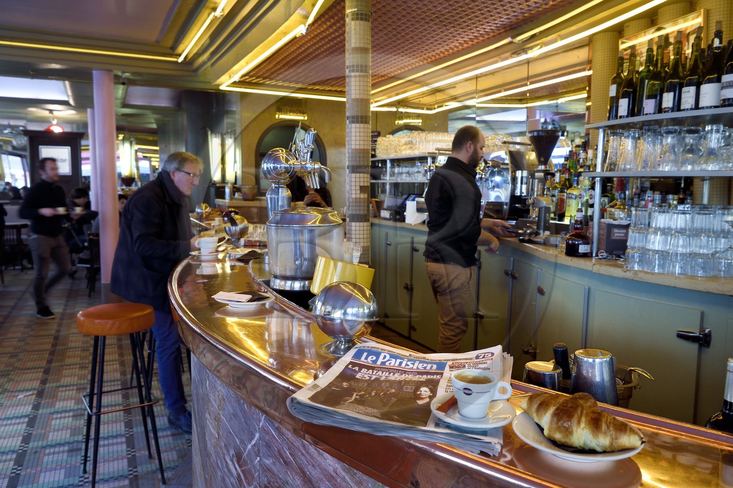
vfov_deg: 42.3
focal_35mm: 31
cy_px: 244
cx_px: 366
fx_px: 631
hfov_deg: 60.3
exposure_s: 1/30
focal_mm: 31
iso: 800
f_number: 7.1
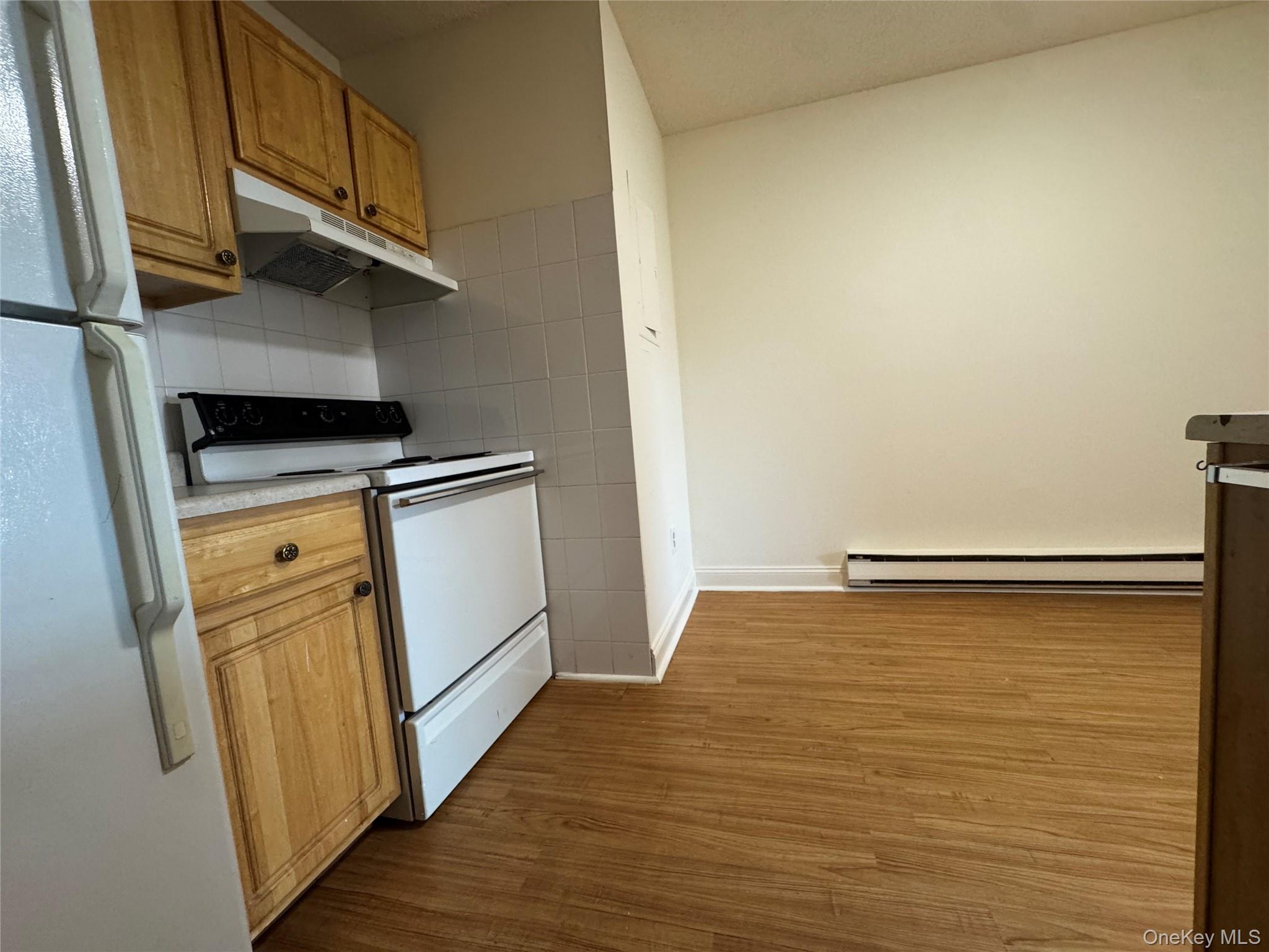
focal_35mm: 14
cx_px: 634
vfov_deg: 85.7
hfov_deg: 102.1
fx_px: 513
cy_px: 476
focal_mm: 2.22
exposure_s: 1/60
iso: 250
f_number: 2.2
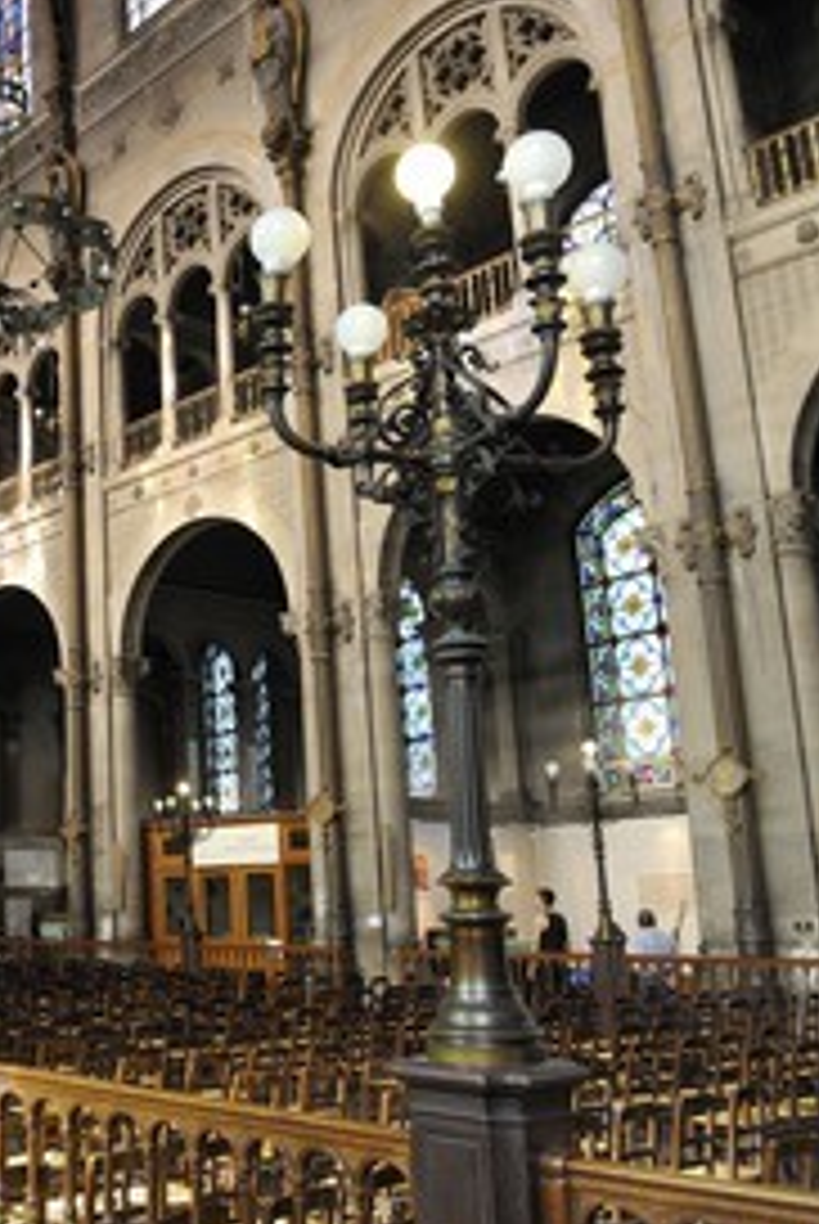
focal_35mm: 37
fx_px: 1259
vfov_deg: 51.8
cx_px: -104
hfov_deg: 31.5
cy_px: 621
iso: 800
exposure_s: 1/60
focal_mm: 24
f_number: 3.5
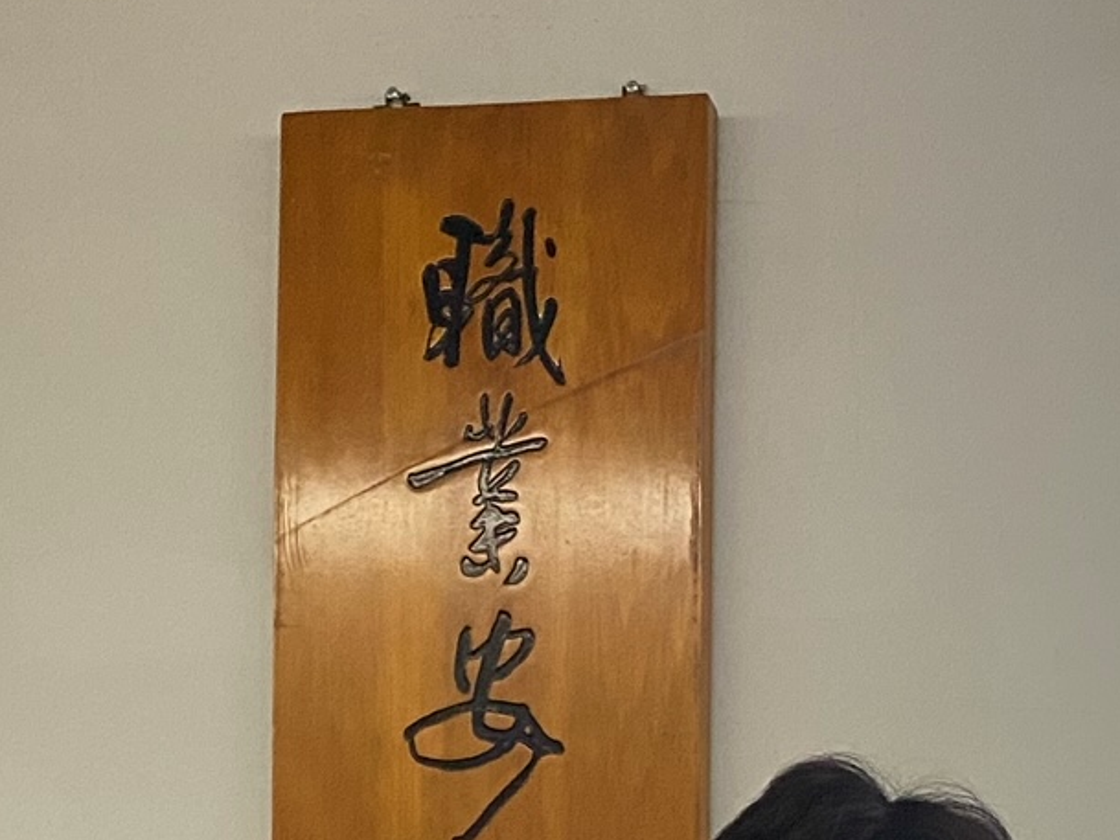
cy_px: 1362
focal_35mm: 86
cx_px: 953
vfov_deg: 15.5
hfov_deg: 22.3
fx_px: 2783
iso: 500
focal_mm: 4.25
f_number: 1.8
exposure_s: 1/60
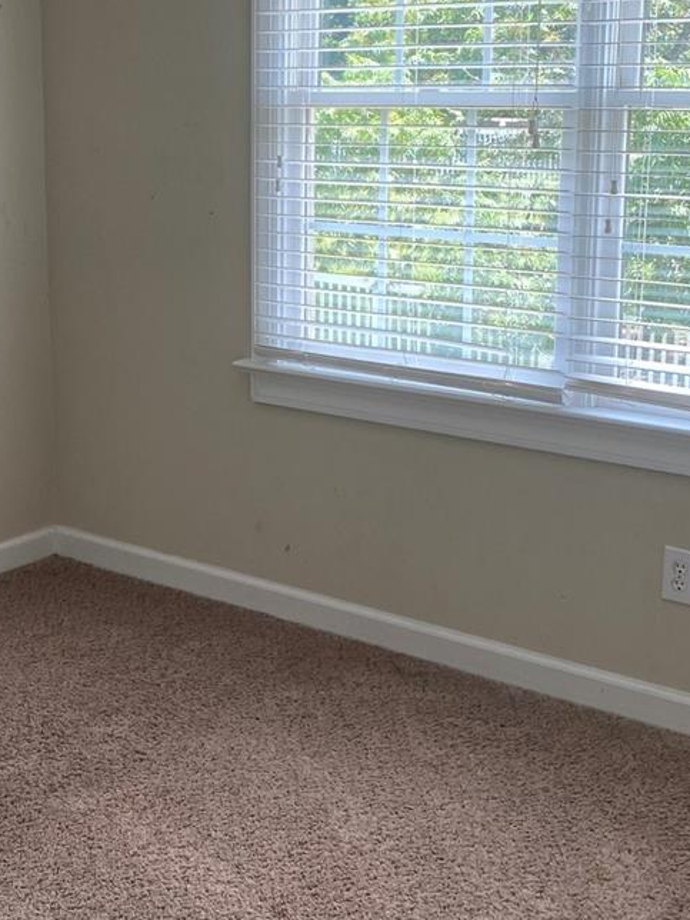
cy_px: 384
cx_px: 49
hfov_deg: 23.0
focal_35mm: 62
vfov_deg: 31.1
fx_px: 1648
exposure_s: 1/122
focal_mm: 4.25
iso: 40
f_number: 1.8
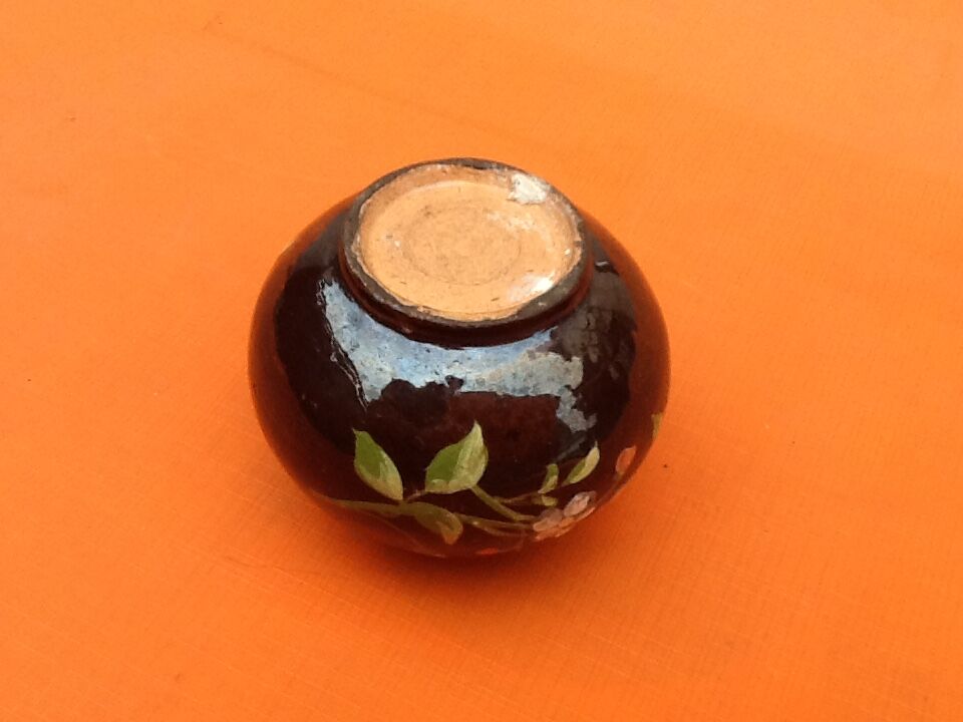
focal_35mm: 44
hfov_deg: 42.9
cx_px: 482
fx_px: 1224
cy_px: 361
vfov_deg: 32.9
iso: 64
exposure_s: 1/120
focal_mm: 2.03
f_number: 2.4
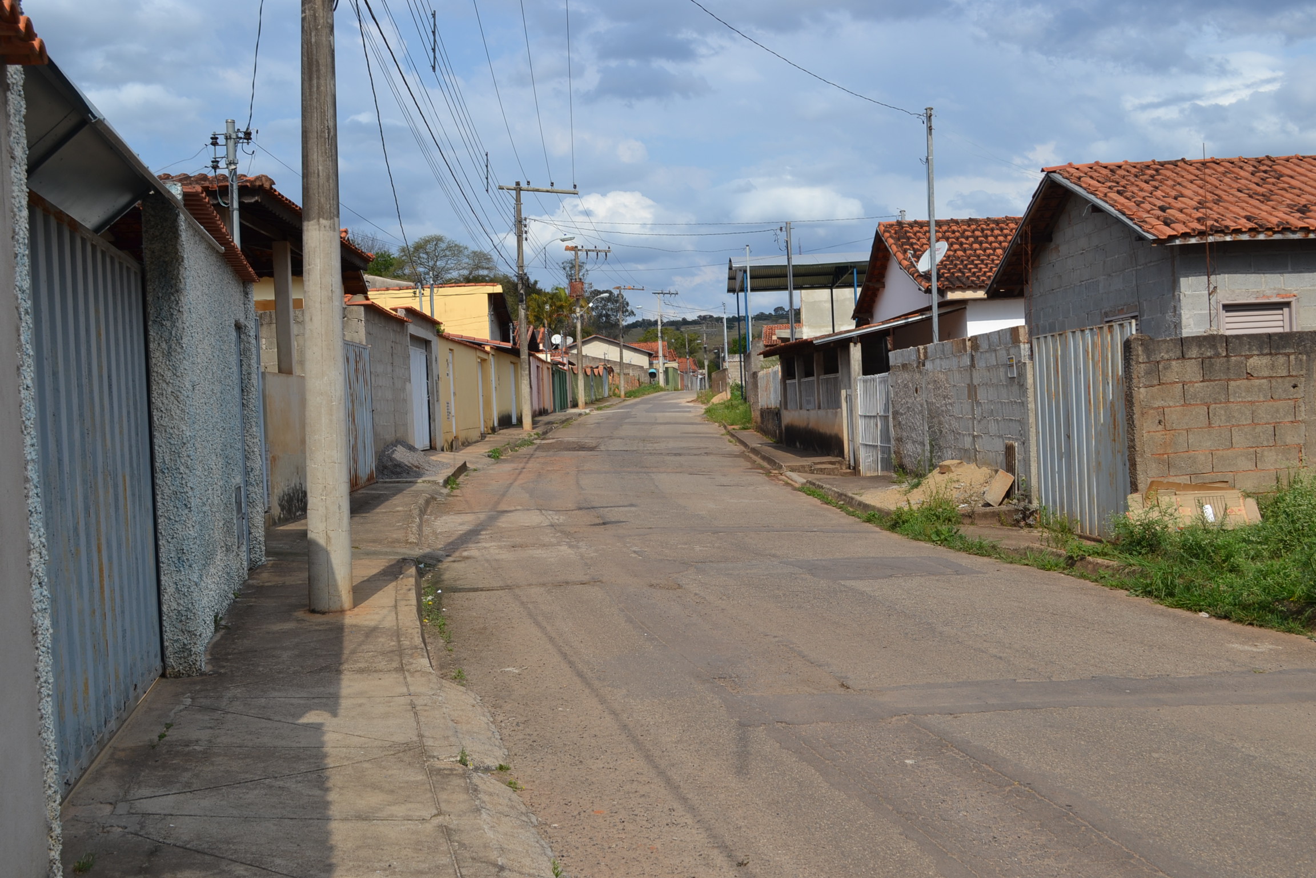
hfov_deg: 49.6
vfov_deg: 34.2
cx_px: 658
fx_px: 1426
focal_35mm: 39
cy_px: 439
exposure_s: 1/250
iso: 100
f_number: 8
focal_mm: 26
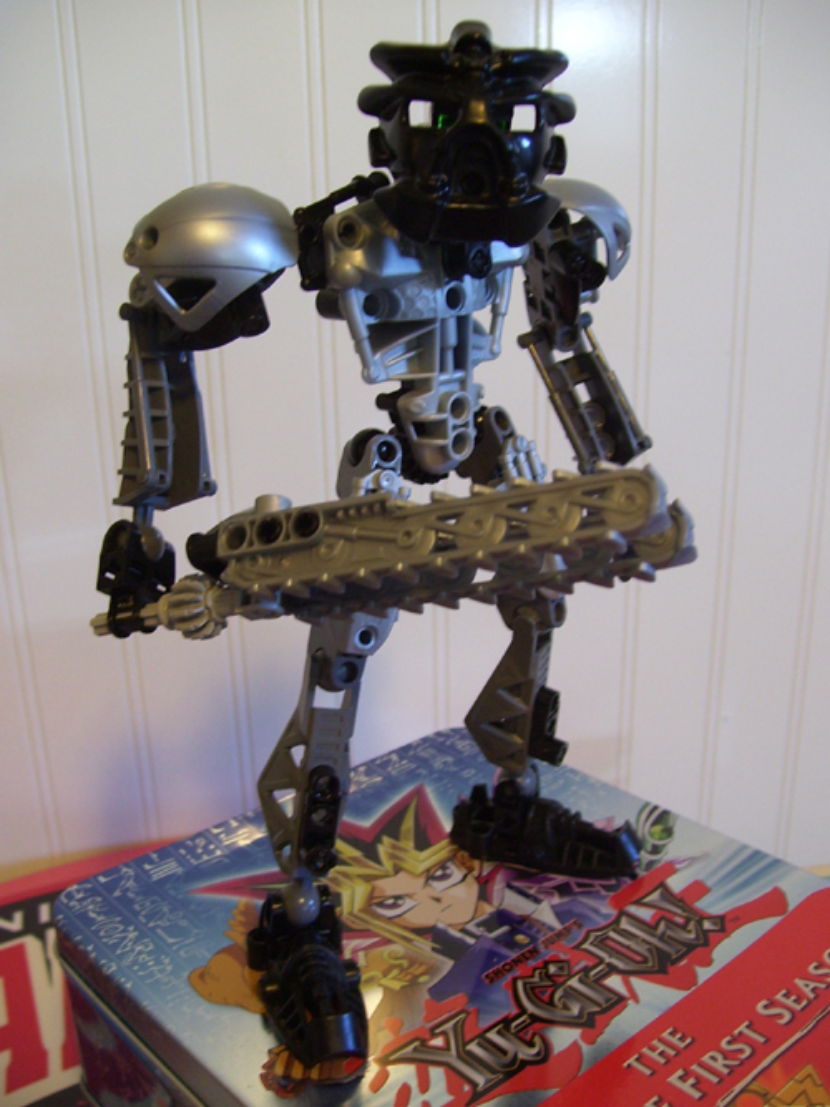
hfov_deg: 39.6
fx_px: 1151
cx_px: 415
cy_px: 554
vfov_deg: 51.4
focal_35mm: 36
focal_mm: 6
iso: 160
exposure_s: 1/8
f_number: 2.7
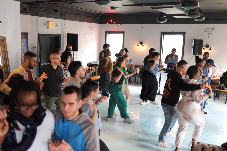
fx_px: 221
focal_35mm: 35
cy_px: 76
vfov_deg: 37.8
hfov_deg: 54.4
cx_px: 114
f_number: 1.8
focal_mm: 35
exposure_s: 1/60
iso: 1250
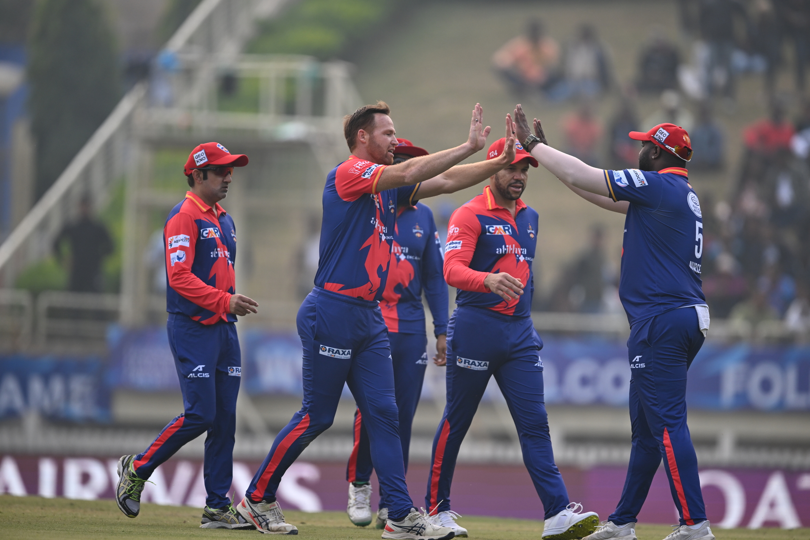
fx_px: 13499
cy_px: 270
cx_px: 405
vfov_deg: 2.3
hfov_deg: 3.4
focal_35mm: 600
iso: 400
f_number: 4
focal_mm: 600
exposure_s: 1/800
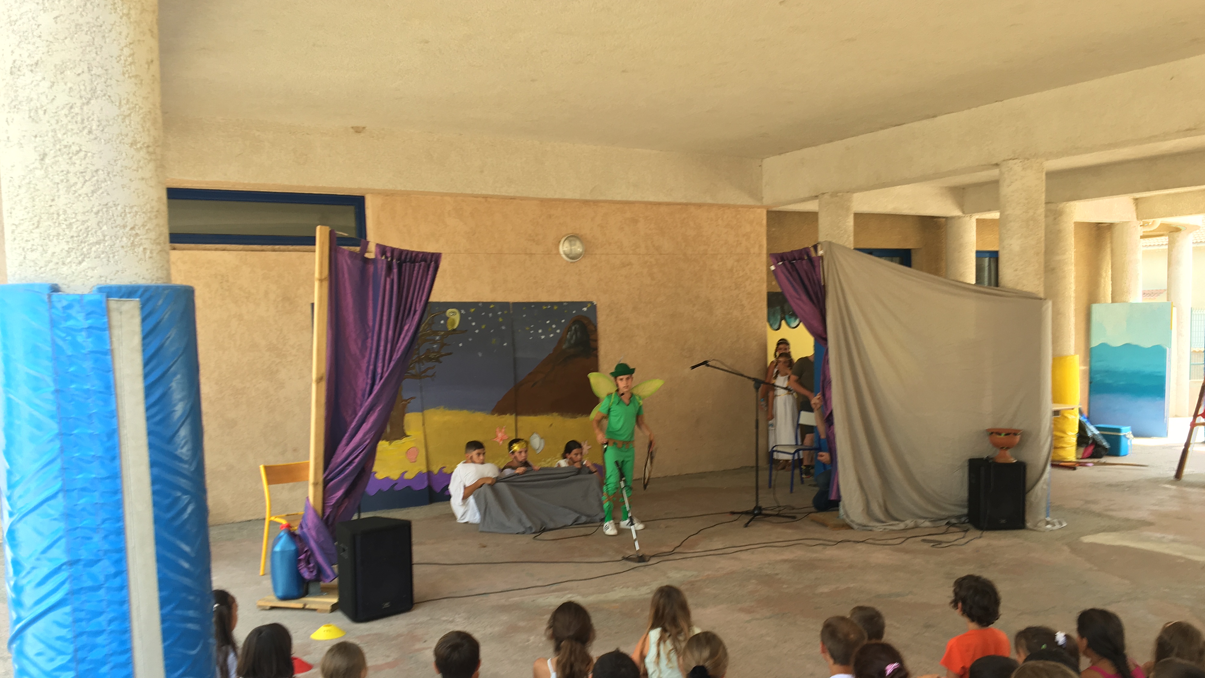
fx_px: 1022
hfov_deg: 61.0
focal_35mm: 32
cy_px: 412
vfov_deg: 36.5
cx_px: 607
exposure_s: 1/100
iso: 25
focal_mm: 4.15
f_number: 2.2
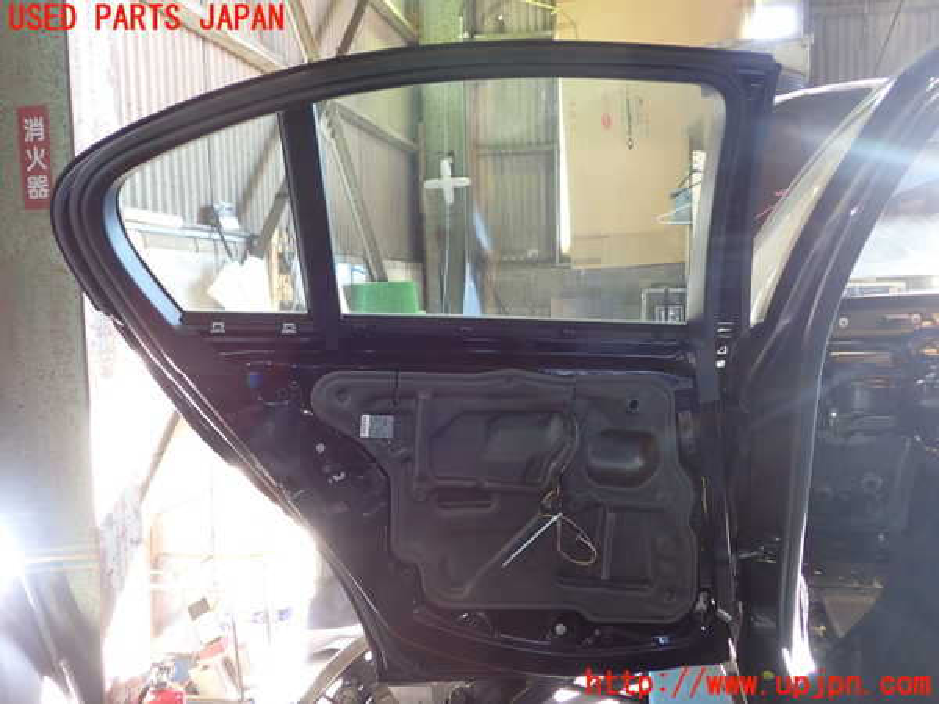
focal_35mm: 30
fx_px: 814
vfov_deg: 46.8
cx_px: 470
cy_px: 352
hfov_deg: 60.0
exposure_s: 1/30
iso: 200
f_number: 2.3
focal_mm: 5.4
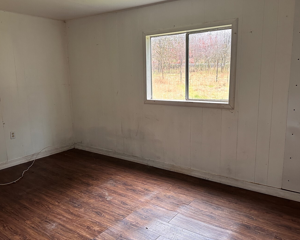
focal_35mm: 29
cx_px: 147
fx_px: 258
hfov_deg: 60.4
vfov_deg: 50.0
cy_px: 123
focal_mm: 6.86
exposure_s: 1/60
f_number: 1.78
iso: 400
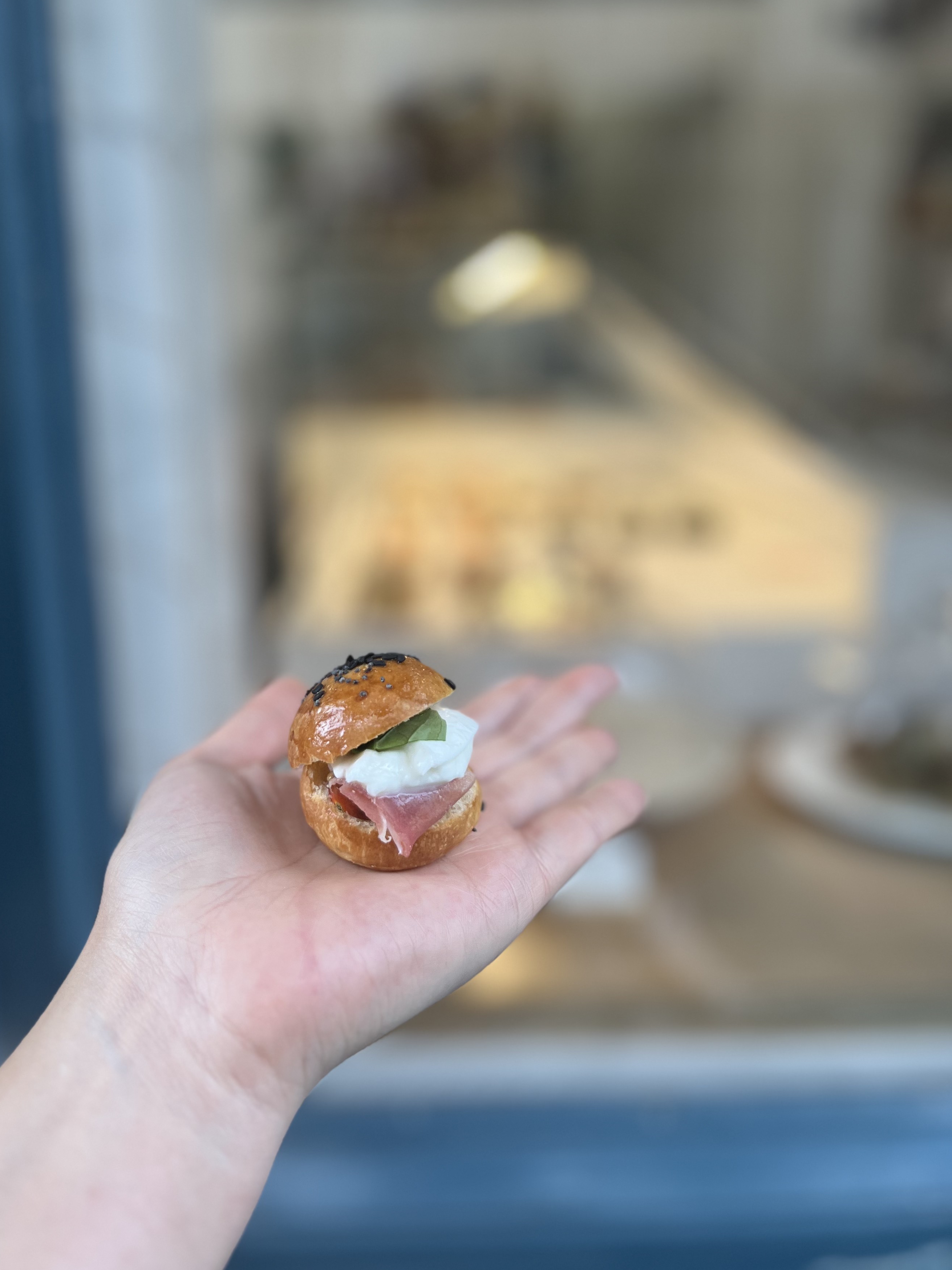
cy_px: 566
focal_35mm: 30
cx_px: 420
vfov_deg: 59.8
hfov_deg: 46.7
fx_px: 1100
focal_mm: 5.1
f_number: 1.6
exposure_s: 1/219
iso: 40
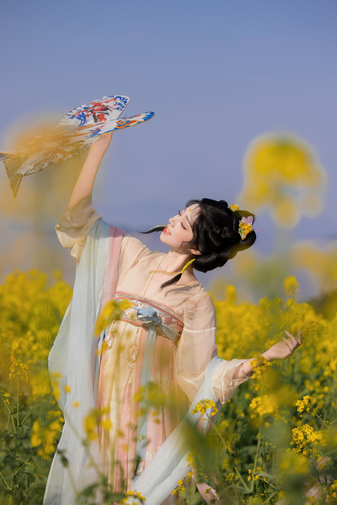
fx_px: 1502
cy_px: 252
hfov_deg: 12.8
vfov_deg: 19.1
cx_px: 168
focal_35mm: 107
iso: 100
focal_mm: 108
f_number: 2.8
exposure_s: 1/2000
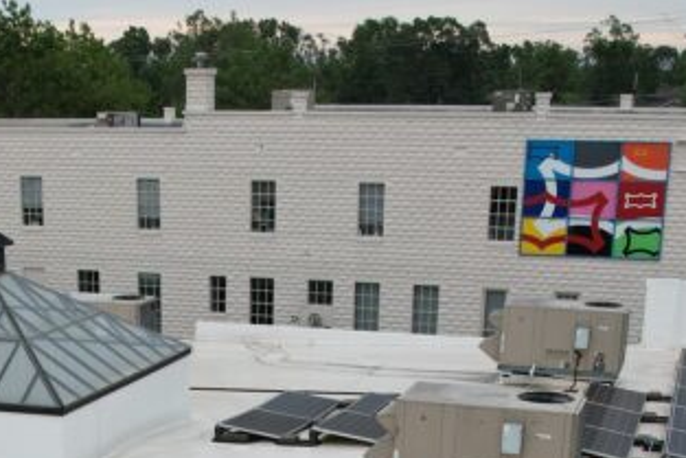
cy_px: 641
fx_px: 1373
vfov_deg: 17.4
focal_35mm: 72
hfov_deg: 27.7
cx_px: 182
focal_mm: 8.38
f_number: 2.8
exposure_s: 1/500
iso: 110
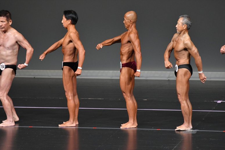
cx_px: 112
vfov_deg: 4.0
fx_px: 2155
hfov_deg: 6.0
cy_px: 75
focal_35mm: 345
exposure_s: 1/400
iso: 4000
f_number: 5.6
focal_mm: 230
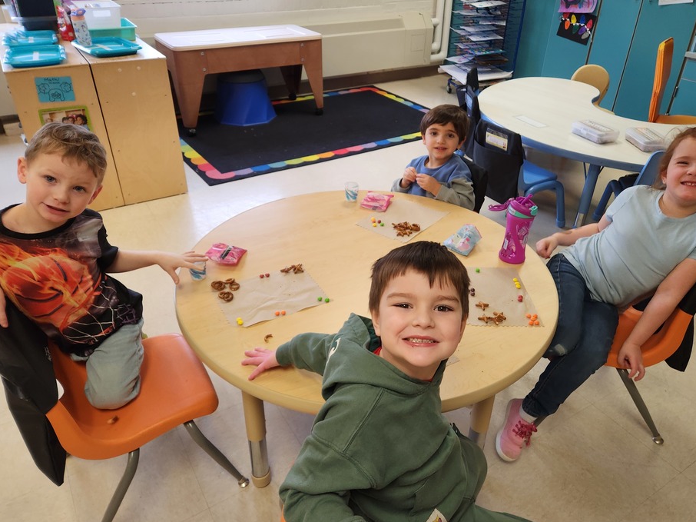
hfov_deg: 67.3
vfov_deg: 53.0
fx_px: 523
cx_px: 368
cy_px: 246
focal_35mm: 26
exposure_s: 1/180
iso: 200
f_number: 1.8
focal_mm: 5.4
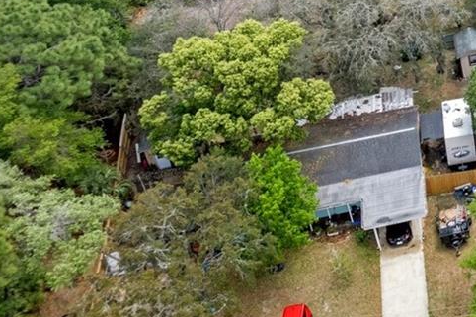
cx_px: 748
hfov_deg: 22.0
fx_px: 965
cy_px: -103
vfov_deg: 17.4
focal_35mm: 73
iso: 100
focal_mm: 8.38
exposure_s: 1/730
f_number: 2.8
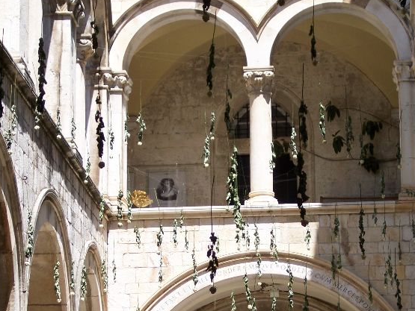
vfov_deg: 12.3
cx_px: 206
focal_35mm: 121
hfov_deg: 16.3
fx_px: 1452
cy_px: 186
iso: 100
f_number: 4.1
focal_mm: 18.7
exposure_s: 1/350
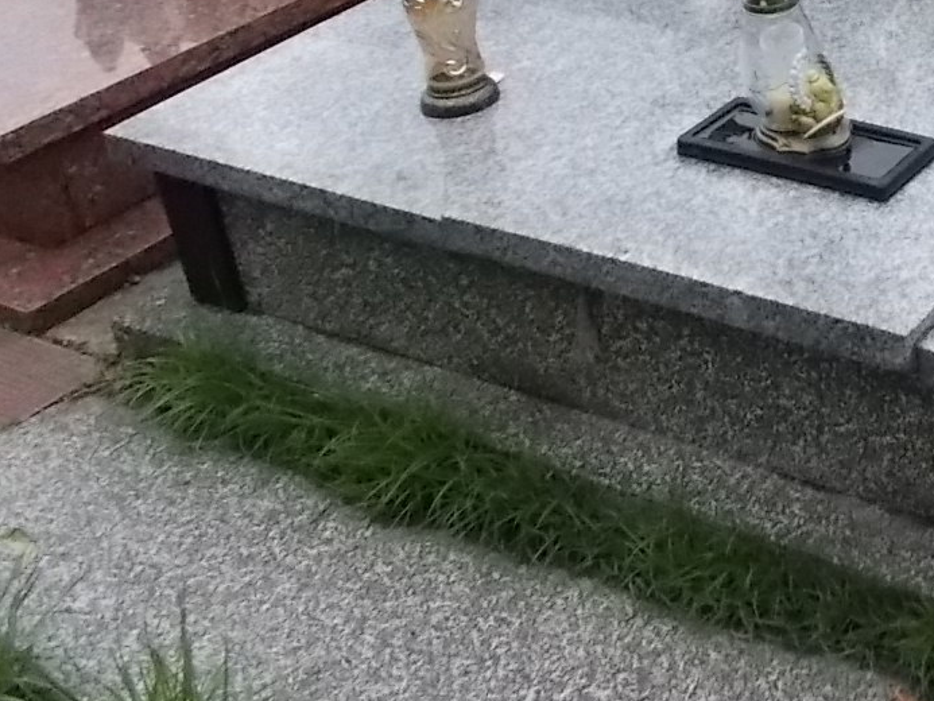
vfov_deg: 23.0
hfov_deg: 28.6
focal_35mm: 60
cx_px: 1073
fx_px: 1619
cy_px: -71
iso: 400
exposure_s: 1/500
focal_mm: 4.6
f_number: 8
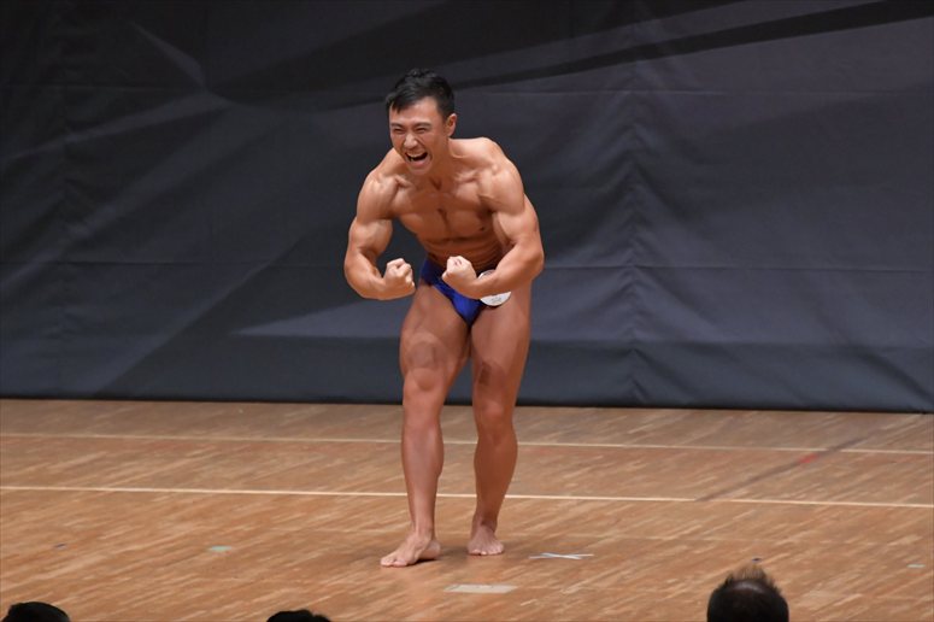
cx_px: 467
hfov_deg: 6.0
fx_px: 8947
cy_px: 311
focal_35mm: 345
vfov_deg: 4.0
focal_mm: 230
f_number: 5.6
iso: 6400
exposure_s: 1/400
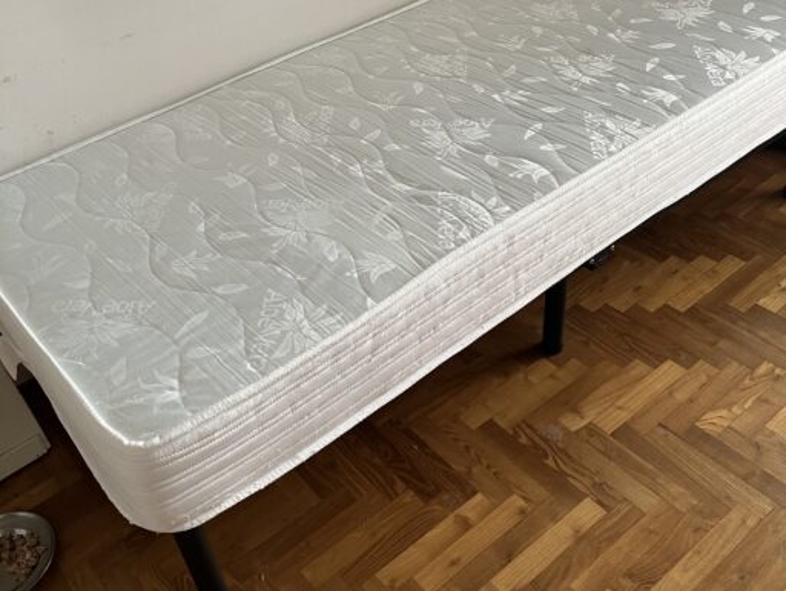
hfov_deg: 67.3
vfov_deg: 53.1
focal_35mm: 26
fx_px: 591
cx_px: 393
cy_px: 296
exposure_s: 1/60
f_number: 1.5
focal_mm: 5.7
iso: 400
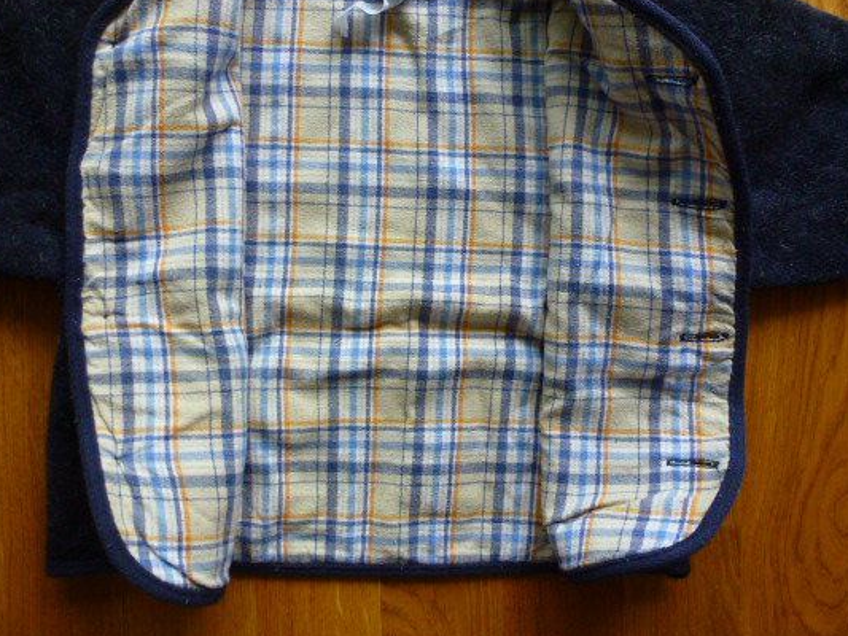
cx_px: 385
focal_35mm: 30
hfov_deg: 59.8
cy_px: 261
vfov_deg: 46.6
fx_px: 735
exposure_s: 1/60
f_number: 3.3
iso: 320
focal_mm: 4.3
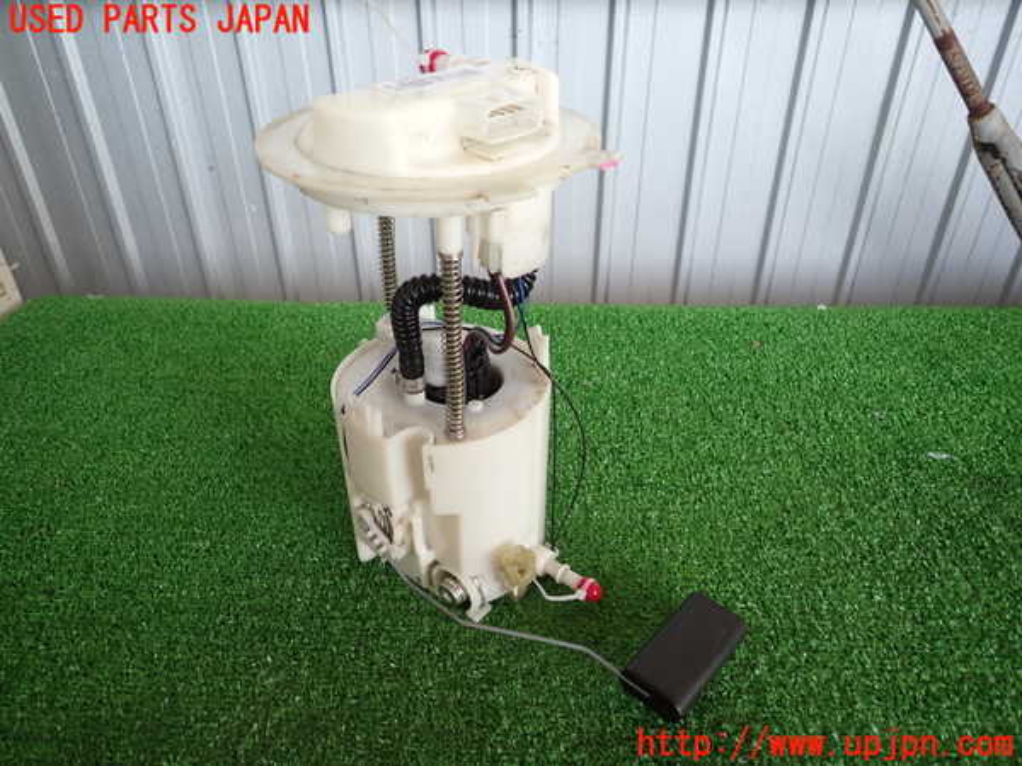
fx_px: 738
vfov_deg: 54.9
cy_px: 383
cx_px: 511
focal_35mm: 25
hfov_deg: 69.4
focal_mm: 4.5
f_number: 2
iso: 100
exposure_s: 1/100
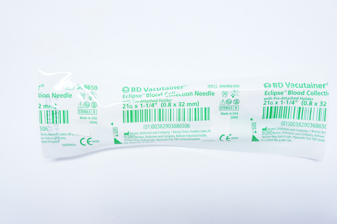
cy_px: 112
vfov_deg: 30.8
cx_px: 168
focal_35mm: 44
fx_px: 407
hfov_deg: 45.0
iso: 800
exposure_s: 1/60
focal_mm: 29
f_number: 5
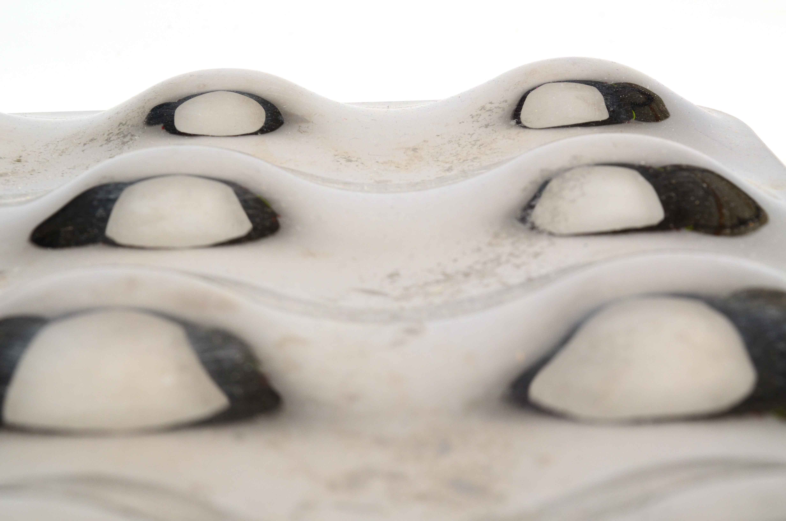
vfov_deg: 16.5
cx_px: 393
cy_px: 260
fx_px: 1798
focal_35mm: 82
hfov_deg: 24.7
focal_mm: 55
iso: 400
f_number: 16
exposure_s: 1/160
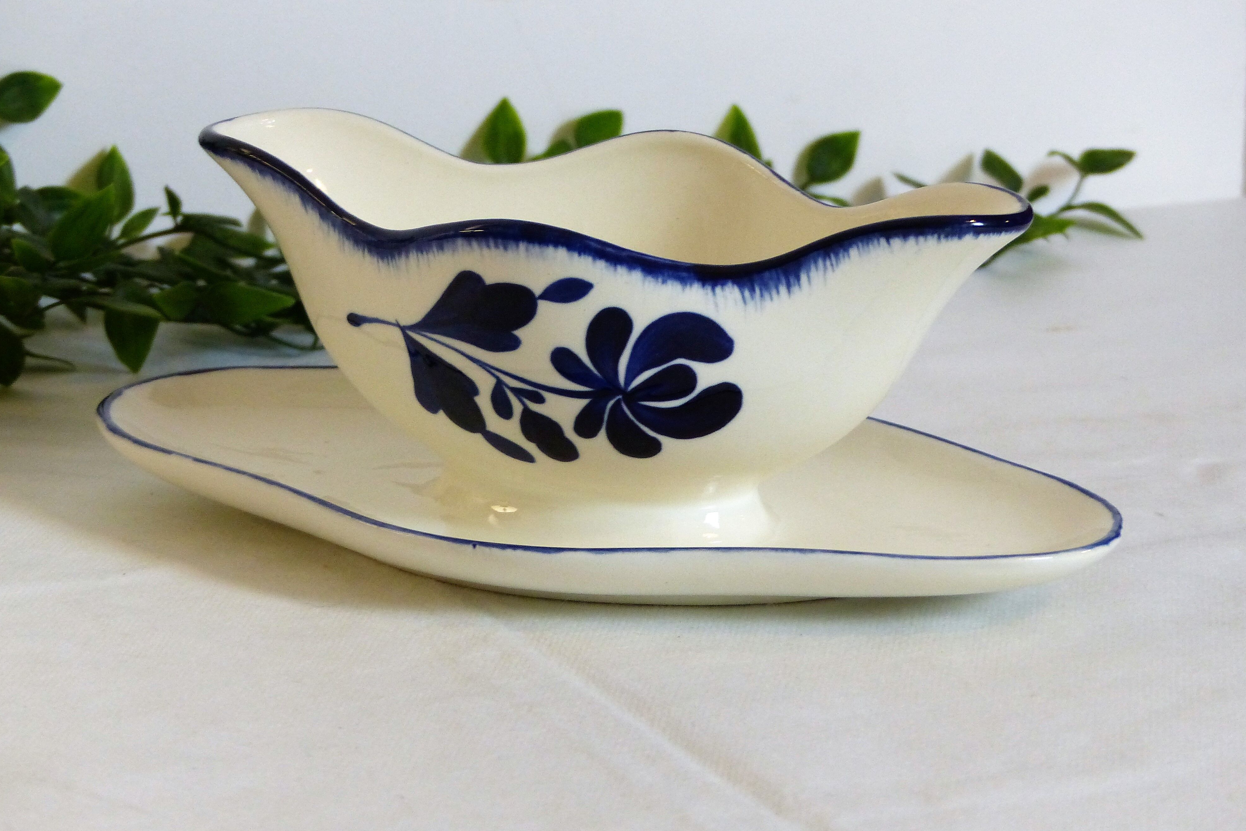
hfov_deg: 18.8
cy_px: 370
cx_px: 619
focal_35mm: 109
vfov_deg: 12.6
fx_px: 3772
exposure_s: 1/60
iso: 320
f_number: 2.8
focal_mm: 17.4
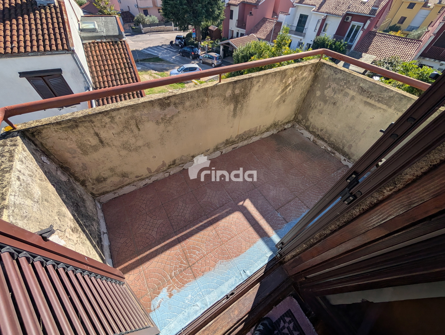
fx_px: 154
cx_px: 222
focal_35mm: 12
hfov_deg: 110.5
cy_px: 168
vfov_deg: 94.6
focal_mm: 2.02
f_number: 1.7
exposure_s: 1/2439
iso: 54
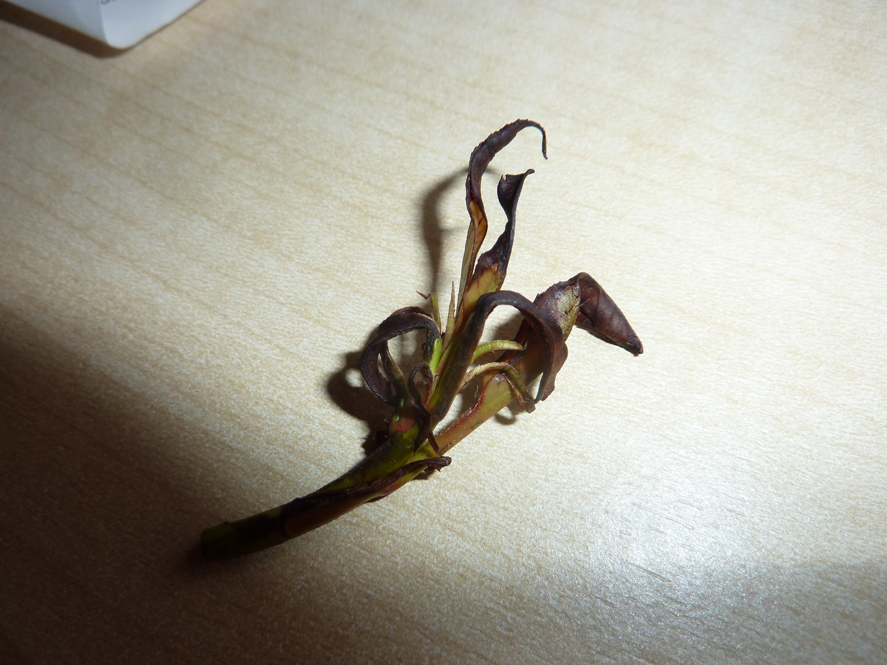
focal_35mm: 25
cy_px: 332
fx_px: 641
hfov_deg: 69.4
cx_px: 444
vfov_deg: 54.9
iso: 100
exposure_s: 1/30
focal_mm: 4.1
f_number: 4
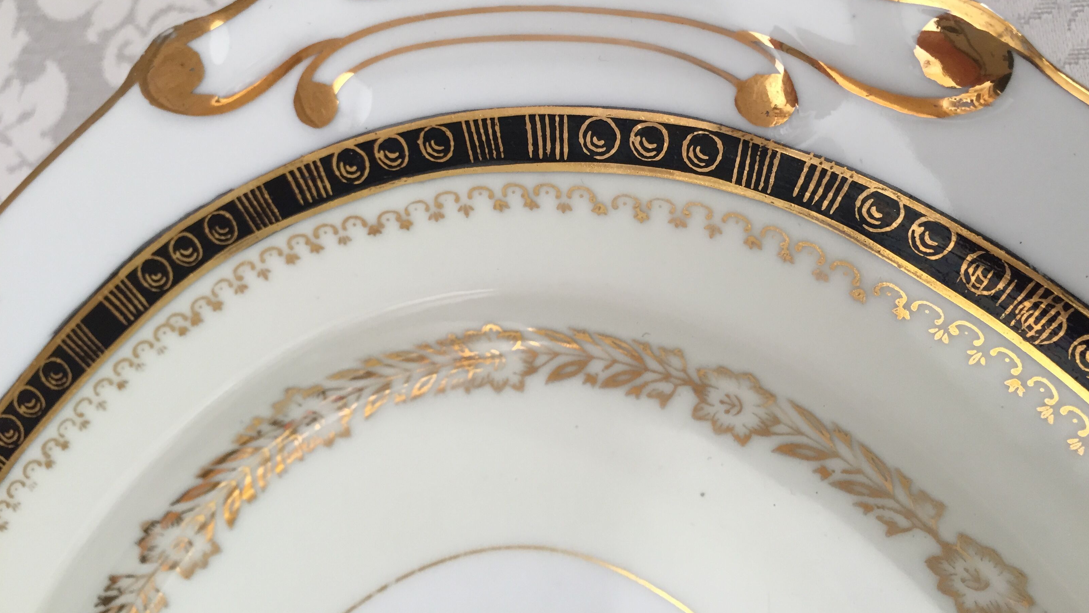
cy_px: 215
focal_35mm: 32
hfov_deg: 61.0
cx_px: 542
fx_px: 924
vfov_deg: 36.4
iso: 50
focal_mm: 4.15
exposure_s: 1/33
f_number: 2.2
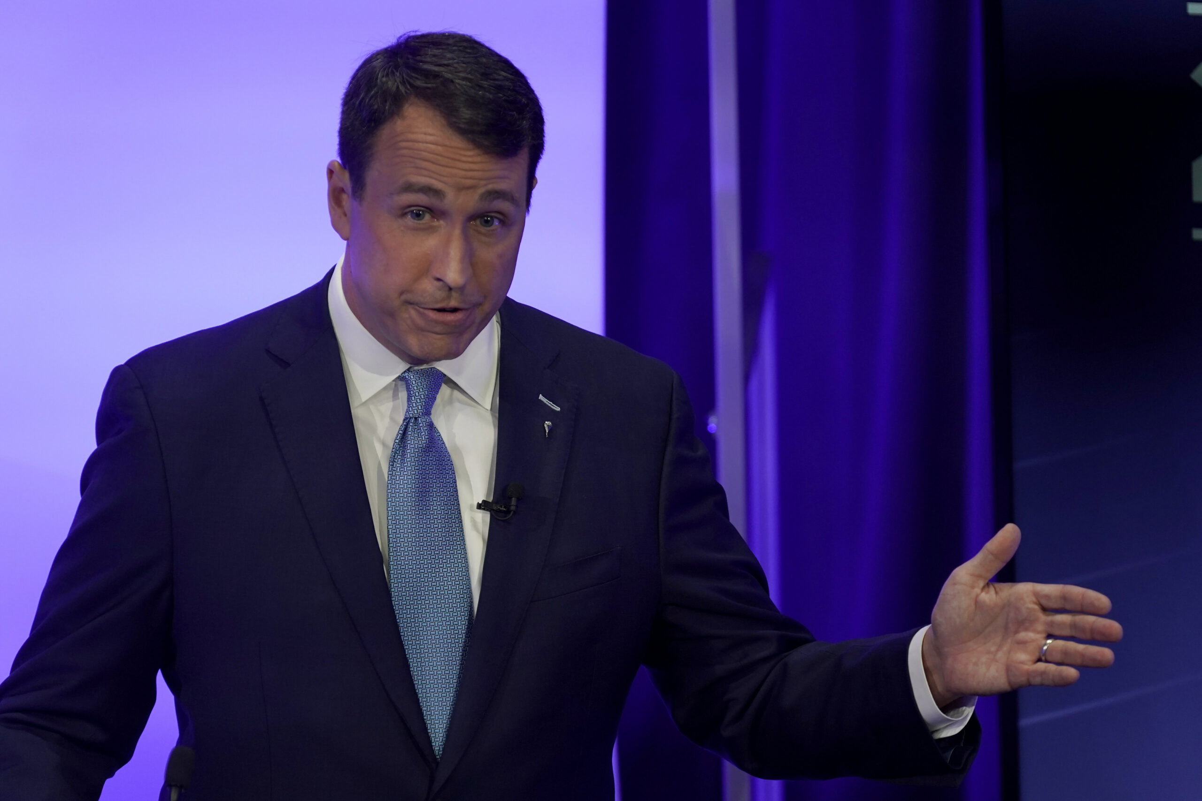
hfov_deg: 7.4
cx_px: 601
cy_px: 400
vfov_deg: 4.9
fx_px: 9349
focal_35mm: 280
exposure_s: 1/500
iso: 1600
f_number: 4
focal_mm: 280
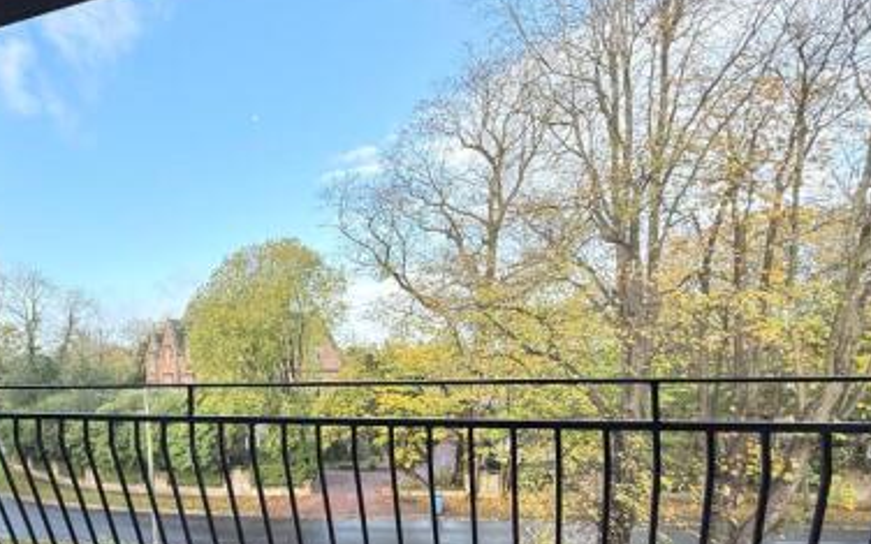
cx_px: 309
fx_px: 546
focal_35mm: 23
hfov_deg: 75.3
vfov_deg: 52.1
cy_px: 360
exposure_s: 1/405
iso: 50
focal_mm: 2.22
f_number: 2.2
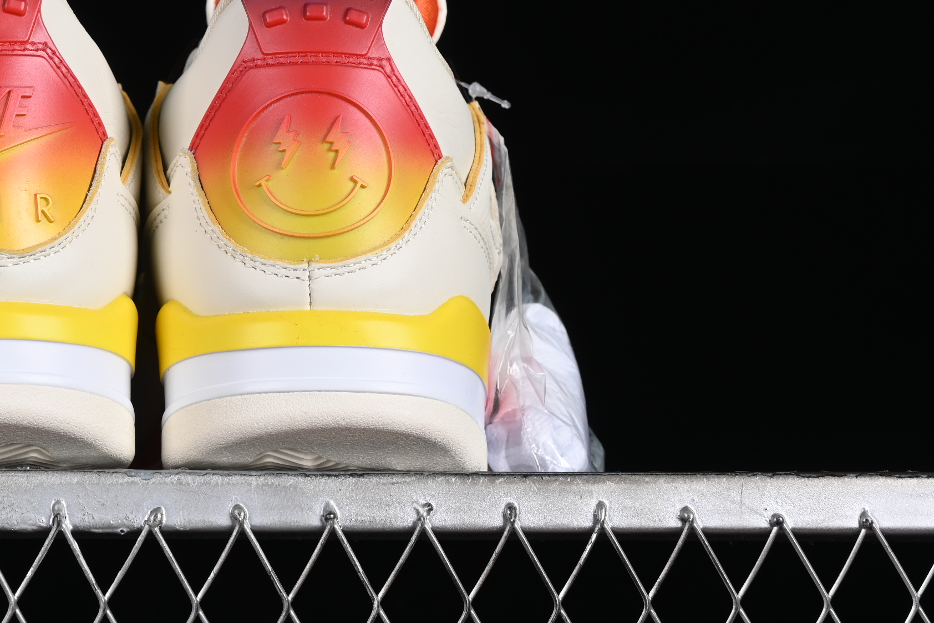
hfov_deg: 16.4
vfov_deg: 11.0
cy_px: 159
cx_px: 178
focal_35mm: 124
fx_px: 3217
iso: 160
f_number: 8
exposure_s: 1/80
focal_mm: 50
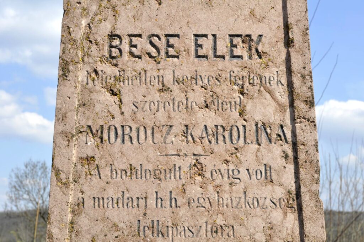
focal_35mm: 75
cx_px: 182
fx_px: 757
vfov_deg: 18.1
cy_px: 121
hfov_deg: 27.0
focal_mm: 50
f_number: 10
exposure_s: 1/400
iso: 200
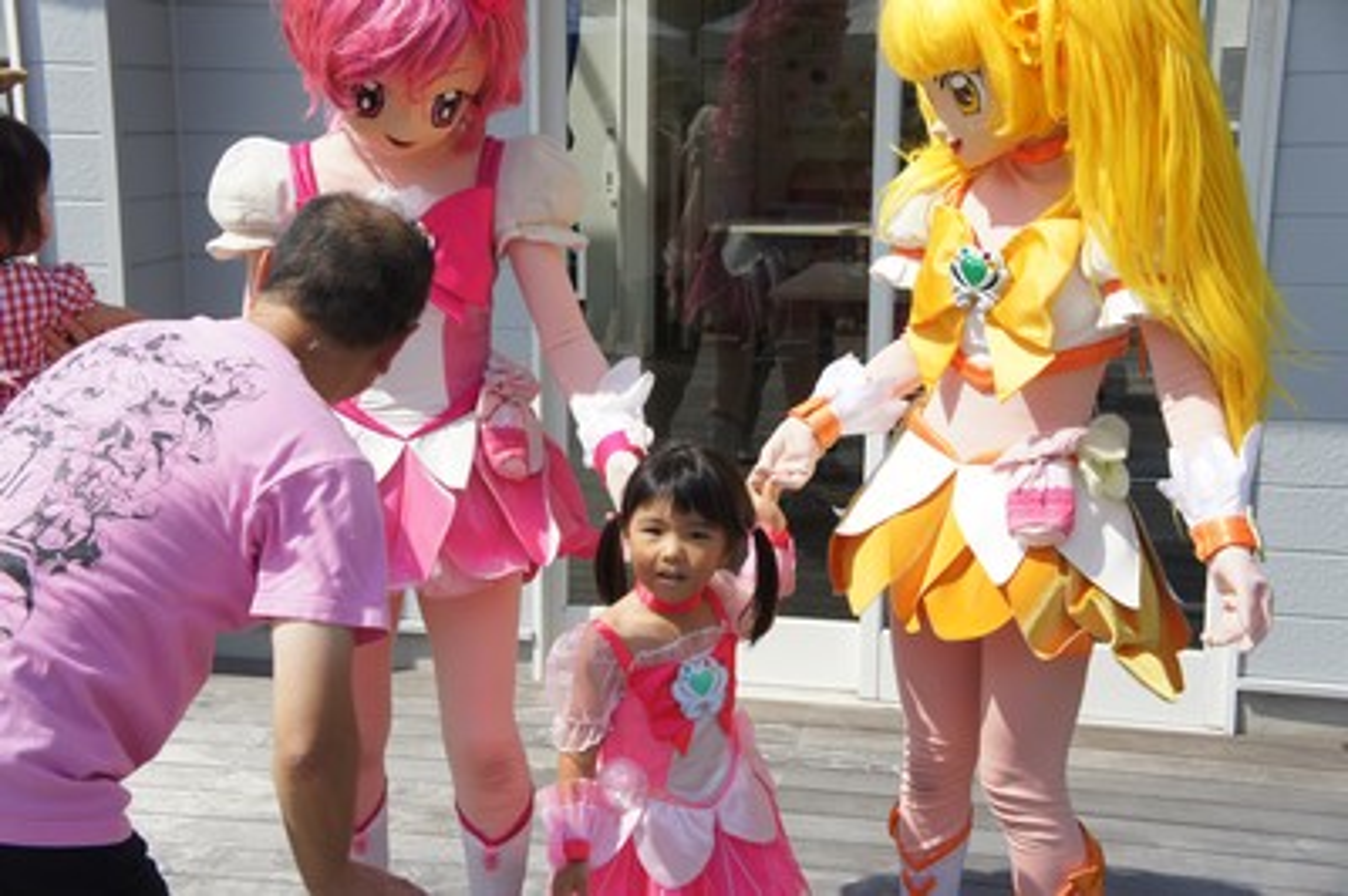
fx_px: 1908
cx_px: 674
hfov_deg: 38.9
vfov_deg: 26.4
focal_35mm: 51
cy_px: 448
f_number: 8
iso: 200
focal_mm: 34
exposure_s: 1/500
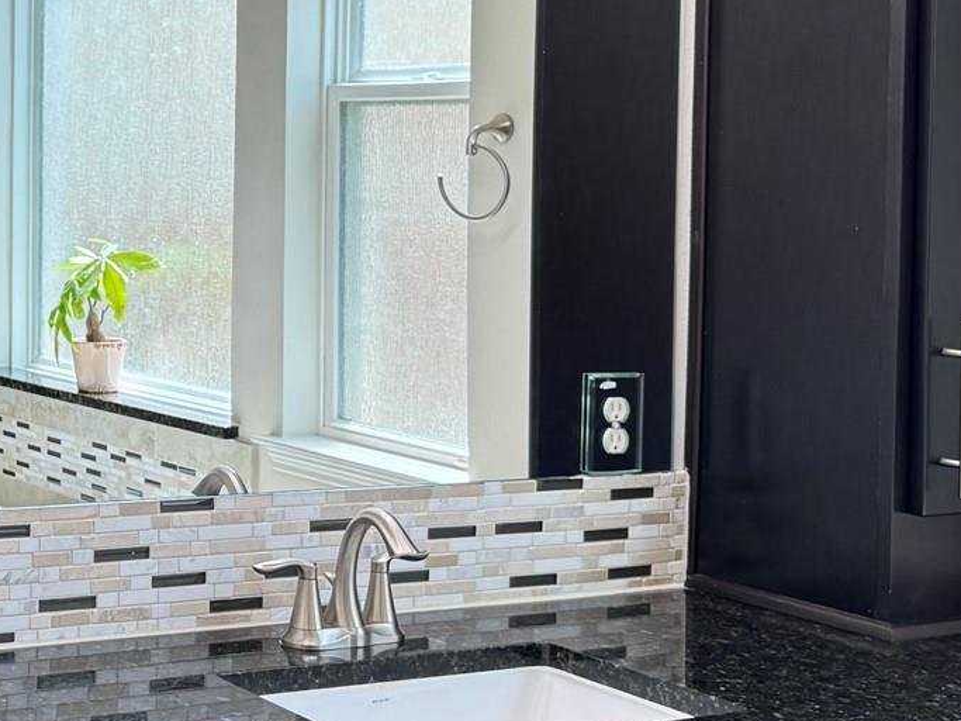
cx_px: -76
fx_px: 1998
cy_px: 145
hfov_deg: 25.2
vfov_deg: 20.2
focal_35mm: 72
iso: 100
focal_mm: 6.76
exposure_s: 1/153
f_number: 1.78
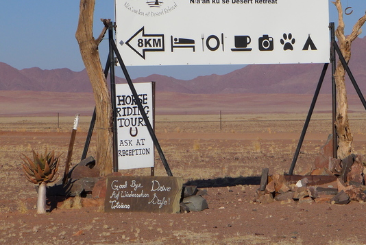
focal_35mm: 175
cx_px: 230
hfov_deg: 11.7
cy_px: 89
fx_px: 1781
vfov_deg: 7.9
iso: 80
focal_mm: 17.7
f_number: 4.5
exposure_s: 1/1600
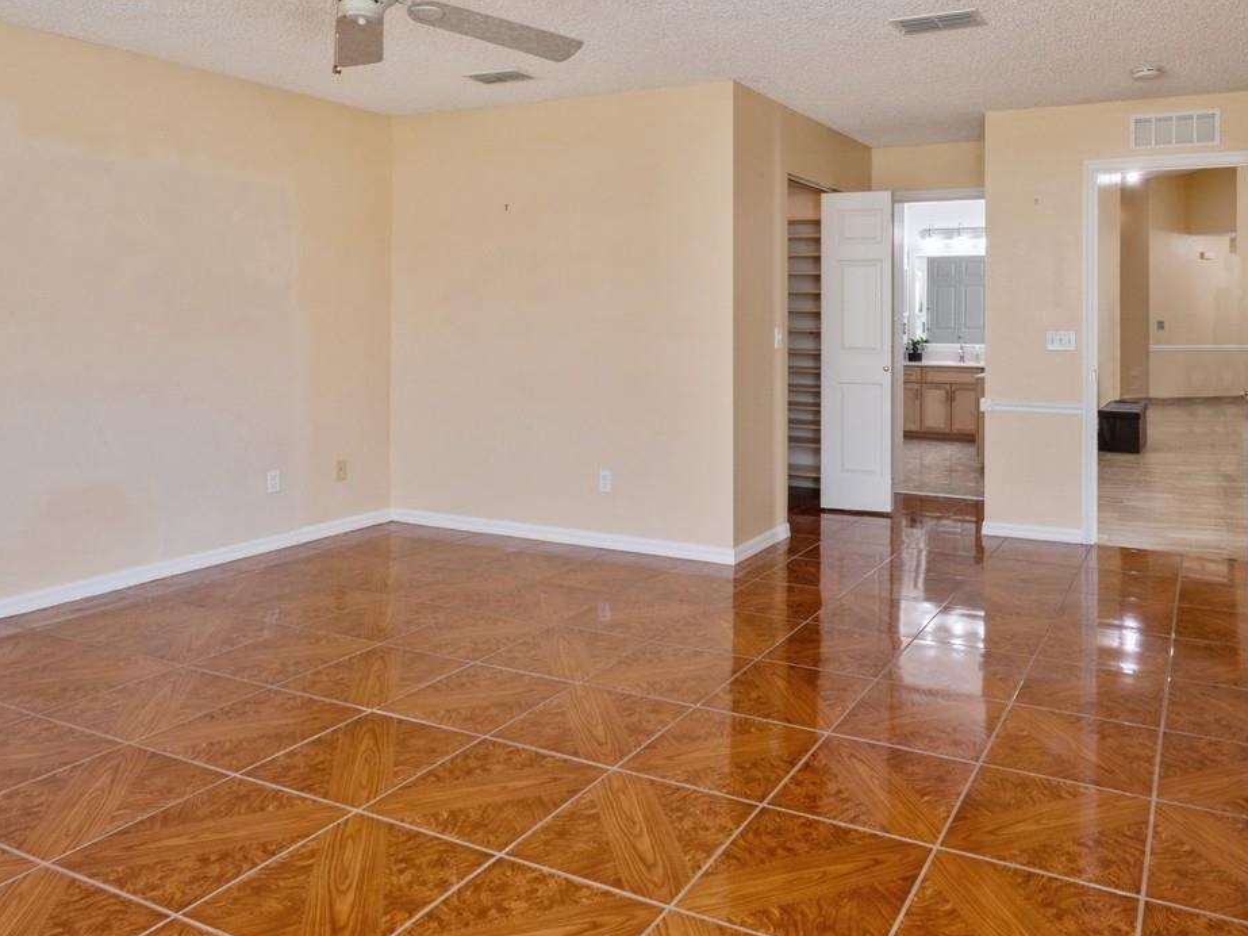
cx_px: 775
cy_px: 307
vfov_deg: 53.7
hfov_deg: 68.4
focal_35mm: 25
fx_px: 901
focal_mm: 10
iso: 200
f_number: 8
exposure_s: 1/15
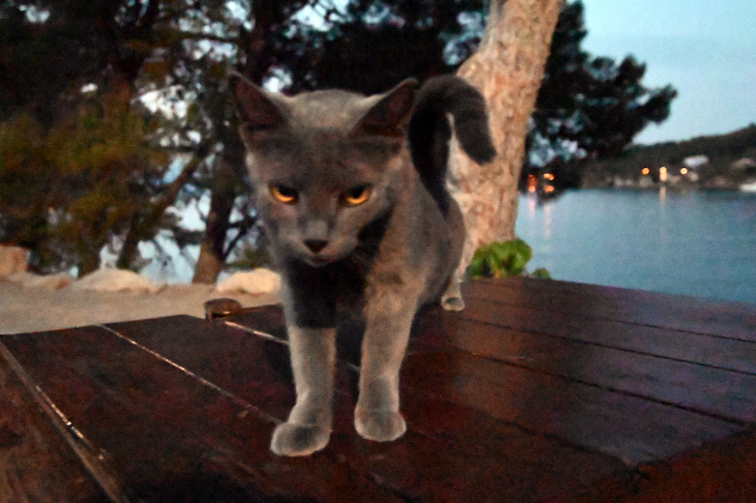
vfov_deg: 38.8
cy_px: 245
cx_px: 369
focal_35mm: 34
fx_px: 713
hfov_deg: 55.8
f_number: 4
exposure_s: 1/30
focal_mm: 22
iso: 51200
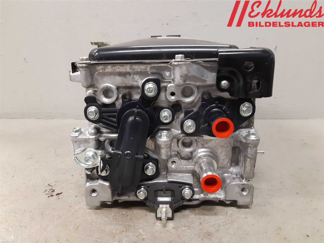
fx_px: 243
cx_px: 162
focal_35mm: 26
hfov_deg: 67.3
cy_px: 122
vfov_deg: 53.1
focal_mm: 3.93
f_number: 1.7
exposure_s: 1/50
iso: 250
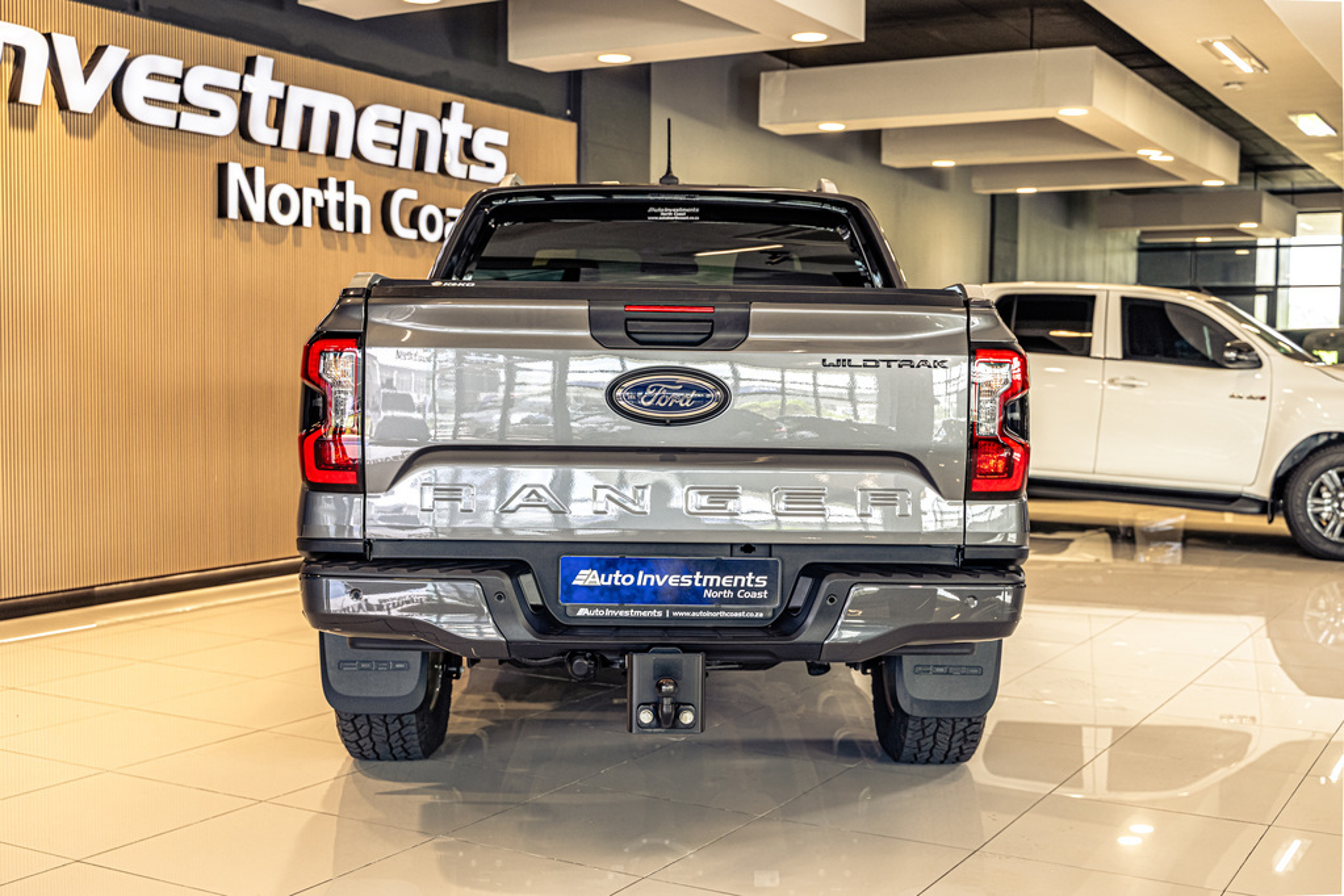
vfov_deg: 31.9
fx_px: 1568
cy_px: 448
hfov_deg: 46.4
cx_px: 672
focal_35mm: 42
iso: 640
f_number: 4.5
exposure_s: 1/125
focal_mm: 42
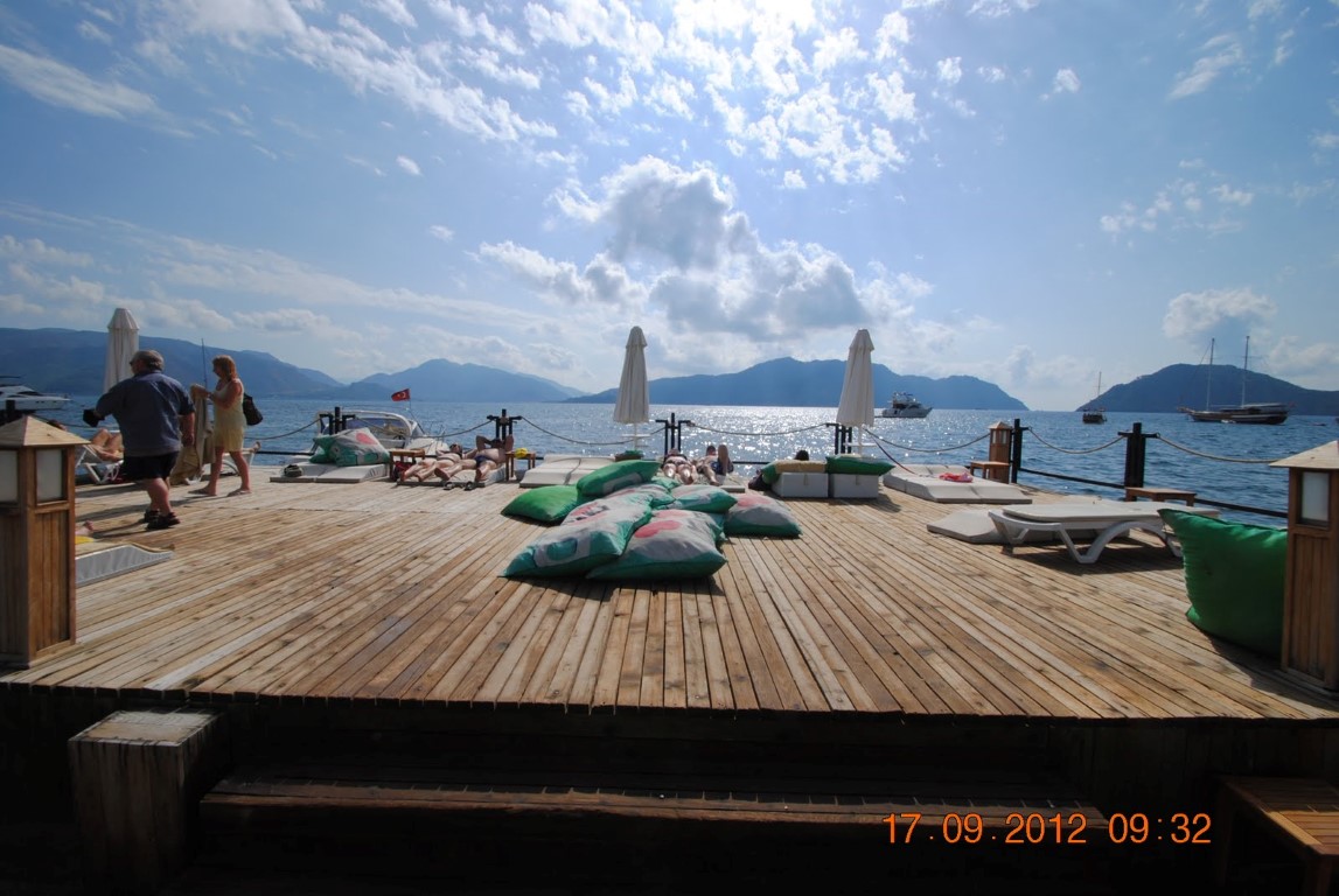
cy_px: 448
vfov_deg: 77.5
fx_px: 559
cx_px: 670
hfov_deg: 100.3
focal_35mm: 15
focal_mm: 10
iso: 100
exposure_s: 1/400
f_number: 10
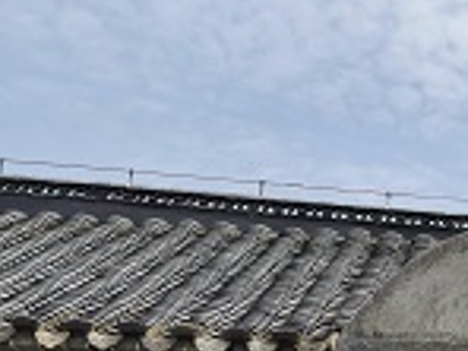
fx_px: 1311
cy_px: 588
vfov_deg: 13.9
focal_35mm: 97
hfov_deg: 18.6
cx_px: 628
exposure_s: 1/3846
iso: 50
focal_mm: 5.56
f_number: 1.6
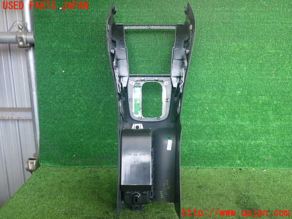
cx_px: 146
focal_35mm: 30
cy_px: 110
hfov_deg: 60.0
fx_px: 253
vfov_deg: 46.8
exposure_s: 1/60
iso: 200
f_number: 2.3
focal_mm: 5.4
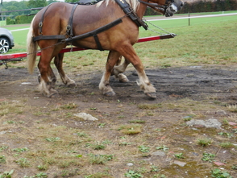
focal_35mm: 53
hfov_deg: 33.3
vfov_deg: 26.6
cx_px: 3
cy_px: 15
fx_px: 363
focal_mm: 13
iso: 200
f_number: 4
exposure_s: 1/125
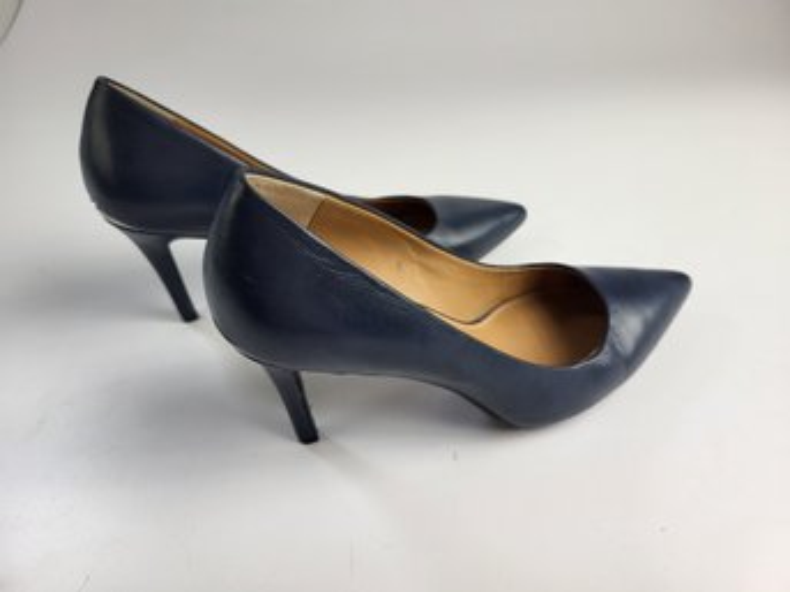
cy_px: 296
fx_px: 593
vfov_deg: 53.0
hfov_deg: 67.3
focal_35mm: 26
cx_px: 395
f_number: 1.8
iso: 40
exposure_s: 1/282
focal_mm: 5.4
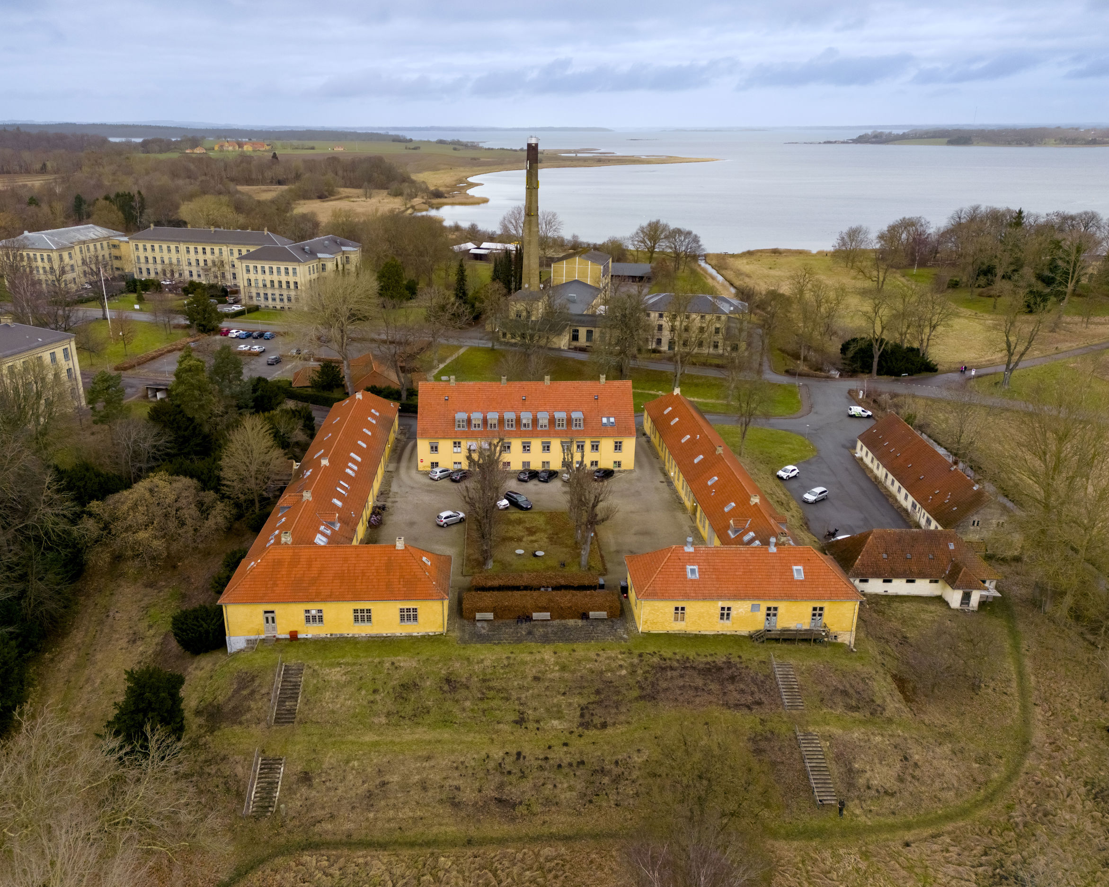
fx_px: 853
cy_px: 435
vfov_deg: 54.9
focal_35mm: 26
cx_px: 502
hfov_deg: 65.9
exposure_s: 1/1000
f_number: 1.7
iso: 200
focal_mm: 6.7
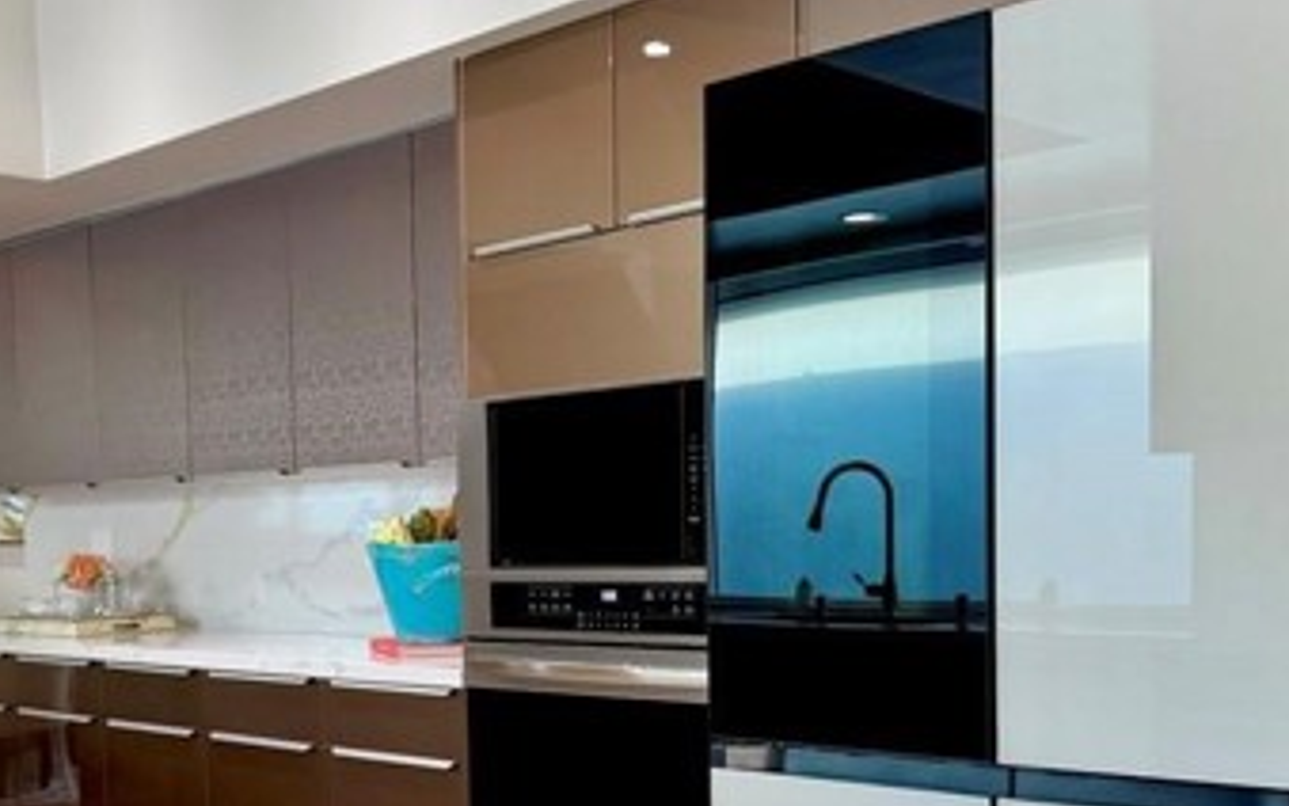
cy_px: 604
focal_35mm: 48
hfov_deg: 40.8
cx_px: 346
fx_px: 1686
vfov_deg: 26.5
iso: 125
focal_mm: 6.76
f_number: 1.78
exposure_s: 1/120
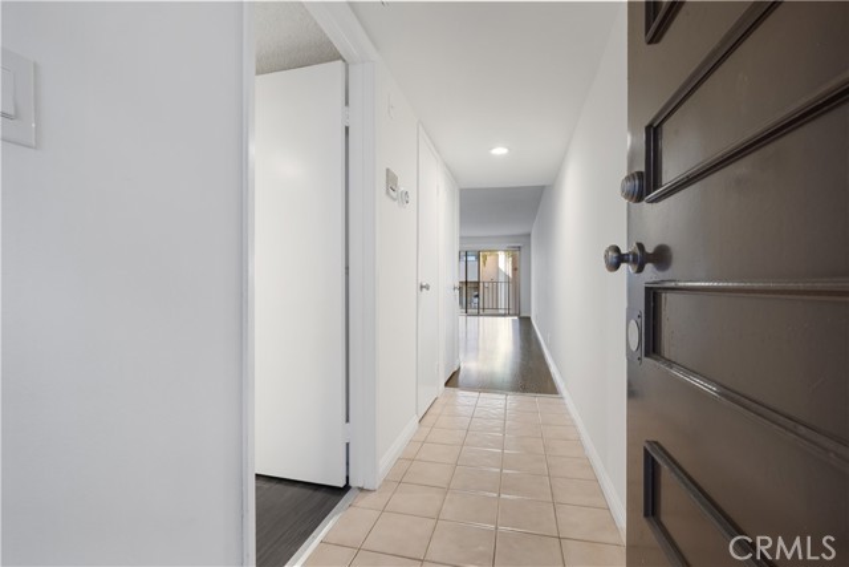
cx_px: 424
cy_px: 284
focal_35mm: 15
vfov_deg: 77.4
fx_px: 354
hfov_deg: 100.4
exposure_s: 1/1.43
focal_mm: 10
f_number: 9
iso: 250
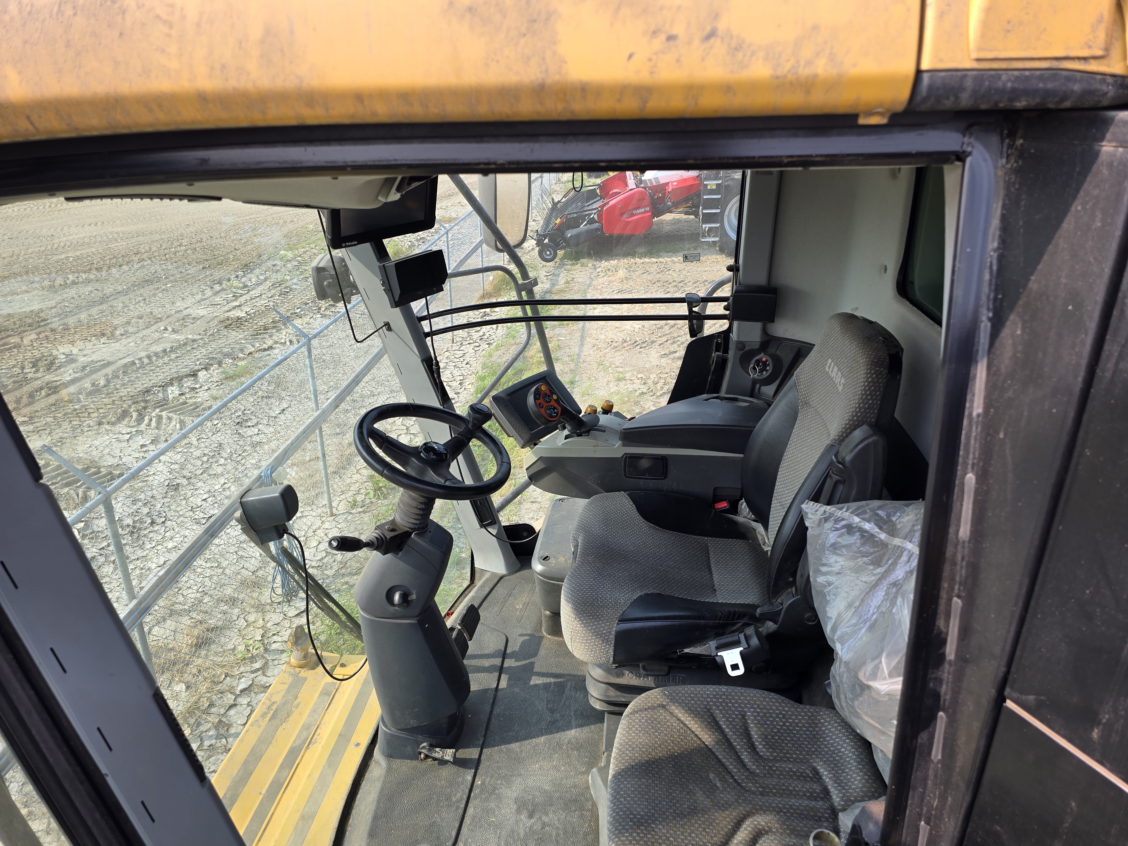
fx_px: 749
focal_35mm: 23
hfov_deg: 73.9
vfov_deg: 58.9
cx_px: 564
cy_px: 423
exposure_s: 1/190
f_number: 1.7
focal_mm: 6.3
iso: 12
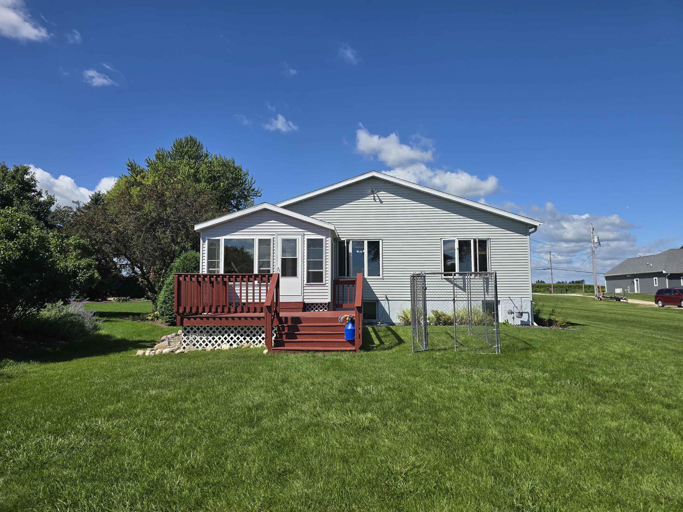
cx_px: 342
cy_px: 256
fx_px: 454
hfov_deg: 73.9
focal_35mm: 23
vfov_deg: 58.9
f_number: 1.7
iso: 12
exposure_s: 1/1090
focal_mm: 6.3
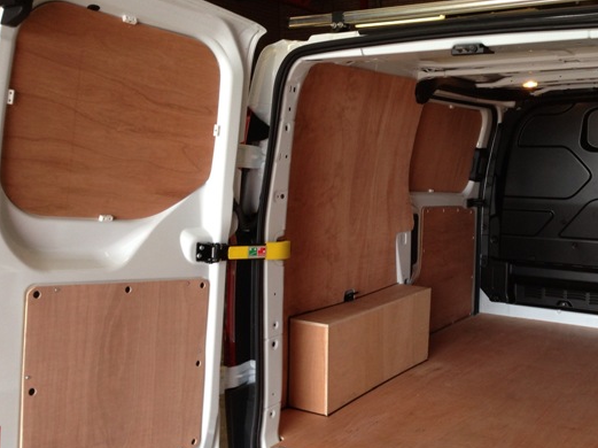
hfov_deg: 44.5
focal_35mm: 42
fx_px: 725
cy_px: 242
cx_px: 374
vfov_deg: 34.3
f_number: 2.4
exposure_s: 1/60
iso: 64
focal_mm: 4.13
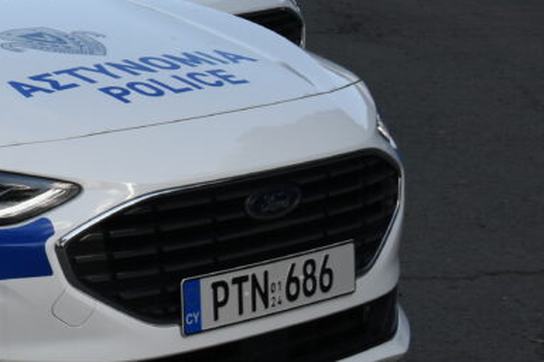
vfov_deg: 9.4
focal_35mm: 146
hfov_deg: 13.4
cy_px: 100
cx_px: -223
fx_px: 2204
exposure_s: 1/250
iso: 160
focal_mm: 32
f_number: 9
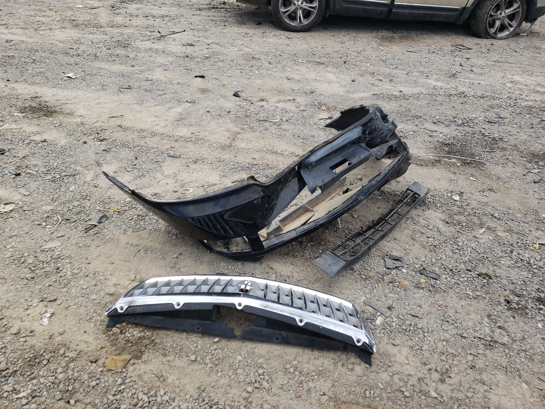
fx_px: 409
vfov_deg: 53.1
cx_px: 272
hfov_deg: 67.3
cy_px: 204
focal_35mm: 26
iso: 50
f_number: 1.5
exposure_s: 1/2000
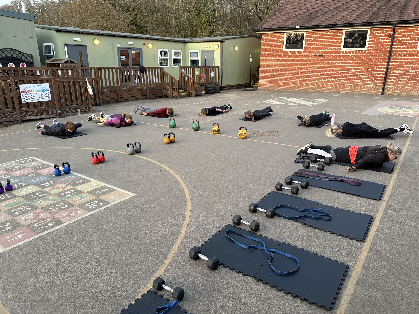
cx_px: 210
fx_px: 291
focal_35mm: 24
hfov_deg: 71.6
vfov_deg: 56.8
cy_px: 157
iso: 640
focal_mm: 6.76
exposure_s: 1/50
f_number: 1.78
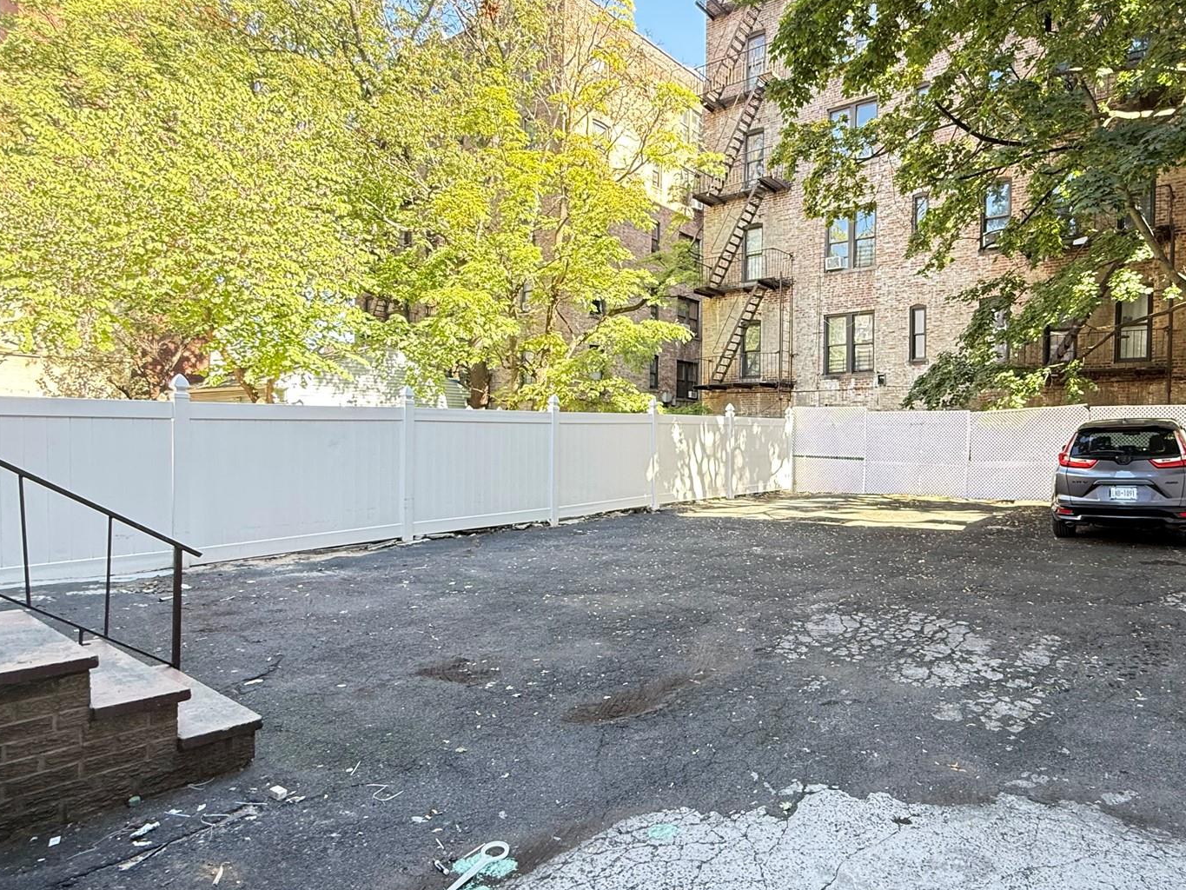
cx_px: 783
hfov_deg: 76.7
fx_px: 720
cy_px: 452
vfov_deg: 63.4
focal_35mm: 21
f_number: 2.2
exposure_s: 1/99
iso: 200
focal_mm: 2.22
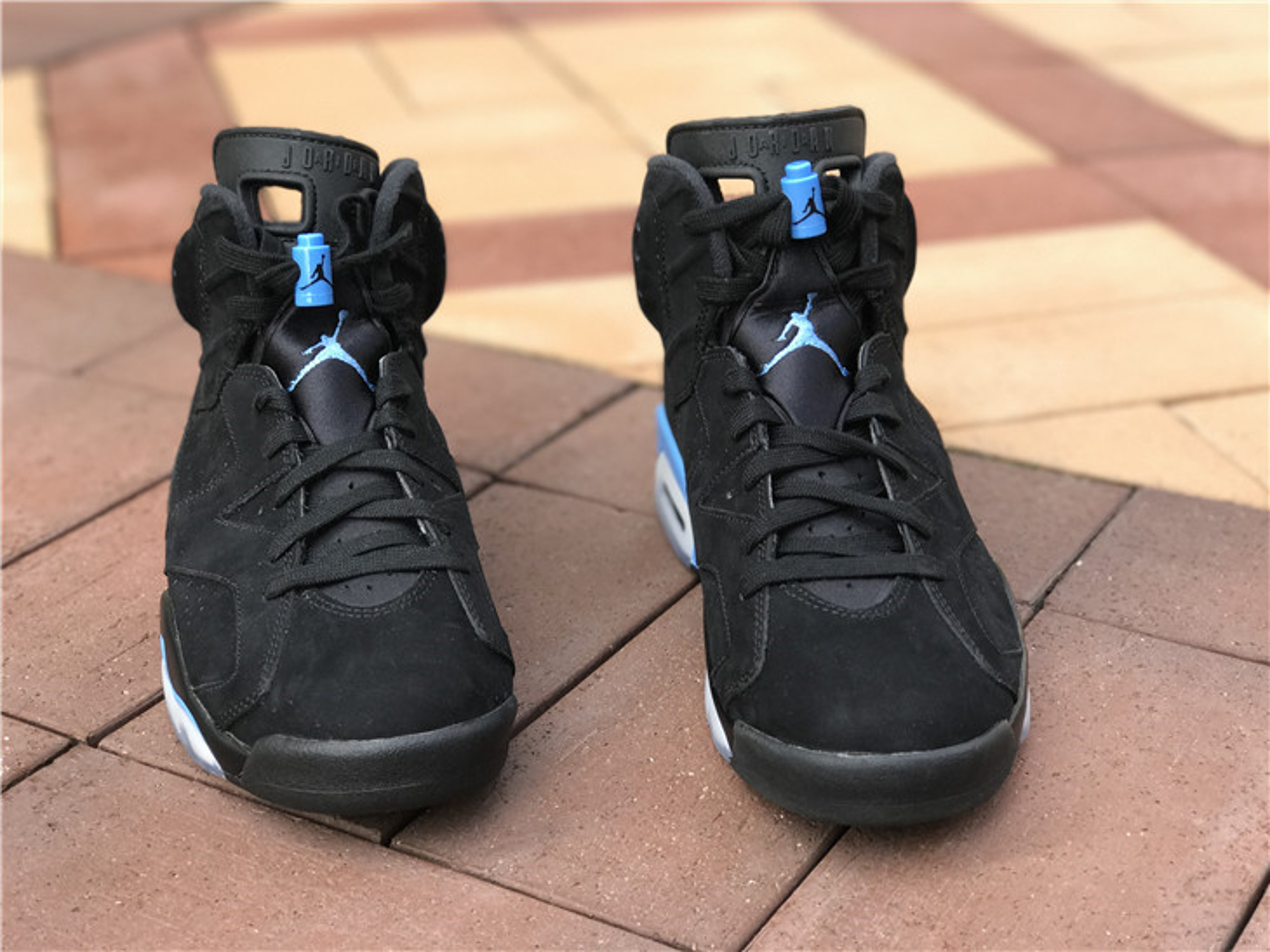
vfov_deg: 25.6
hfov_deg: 33.8
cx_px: 635
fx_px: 2091
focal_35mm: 57
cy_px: 476
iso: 32
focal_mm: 6.6
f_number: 2.8
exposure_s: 1/100
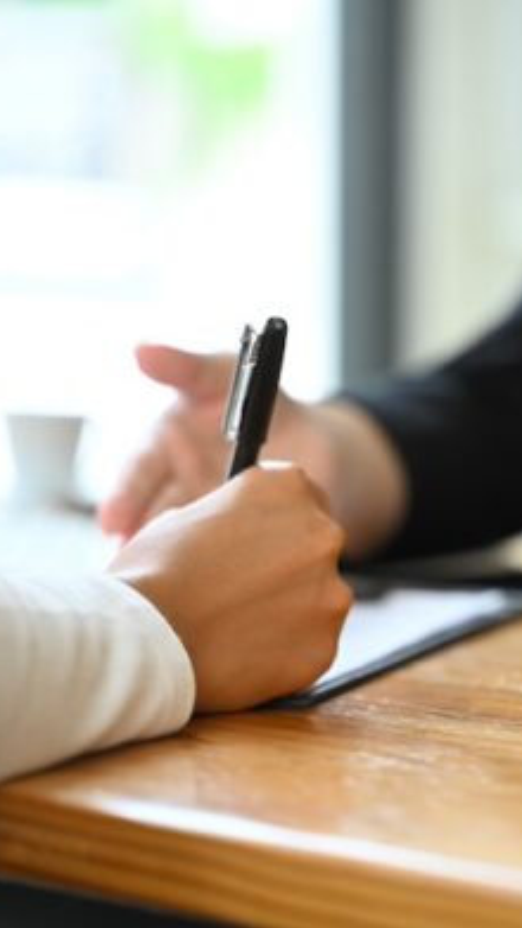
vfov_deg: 13.0
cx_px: 574
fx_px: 4084
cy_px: 464
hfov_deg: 7.3
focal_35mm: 166
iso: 500
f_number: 3
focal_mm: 105
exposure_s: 1/250
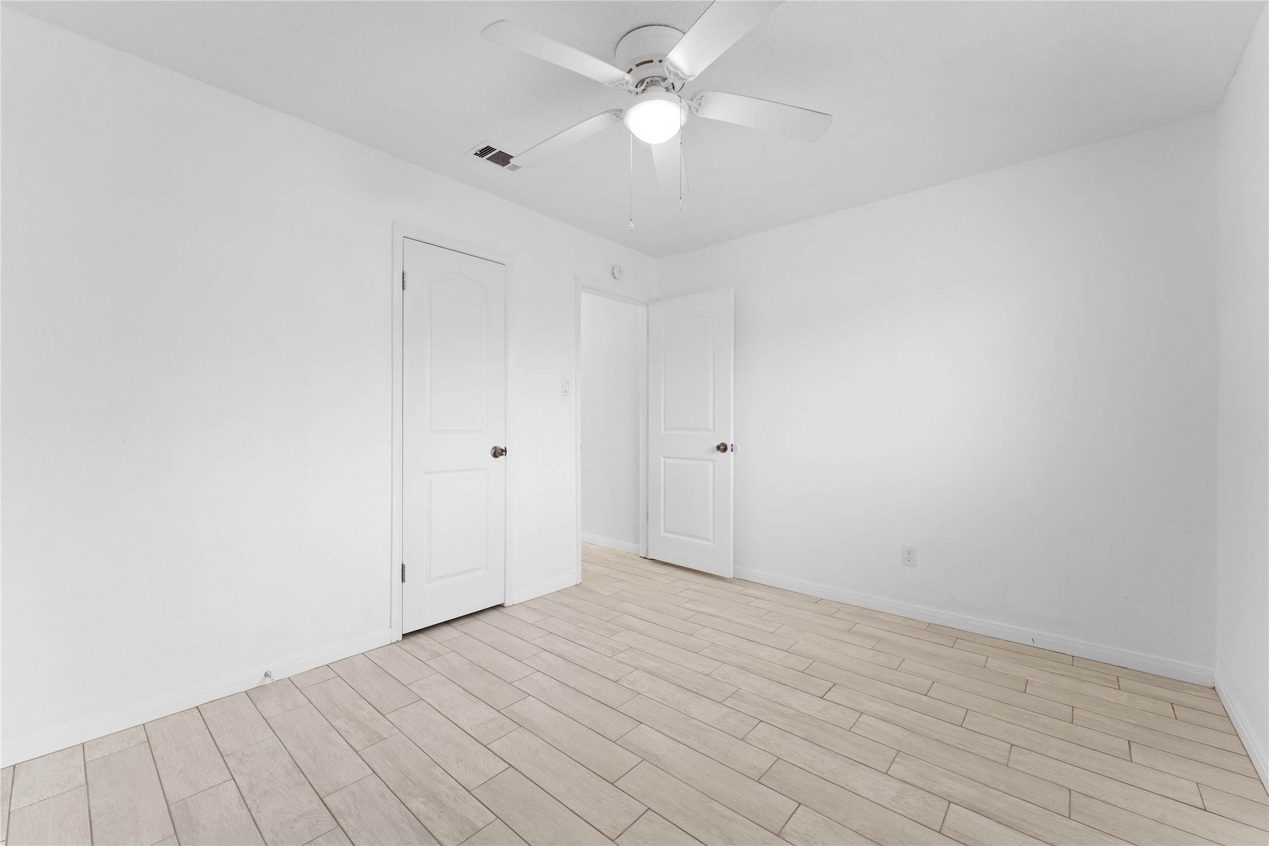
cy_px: 423
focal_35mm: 14
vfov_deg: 81.2
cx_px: 634
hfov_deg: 104.3
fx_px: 493
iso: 800
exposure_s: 1/6
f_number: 8
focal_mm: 14
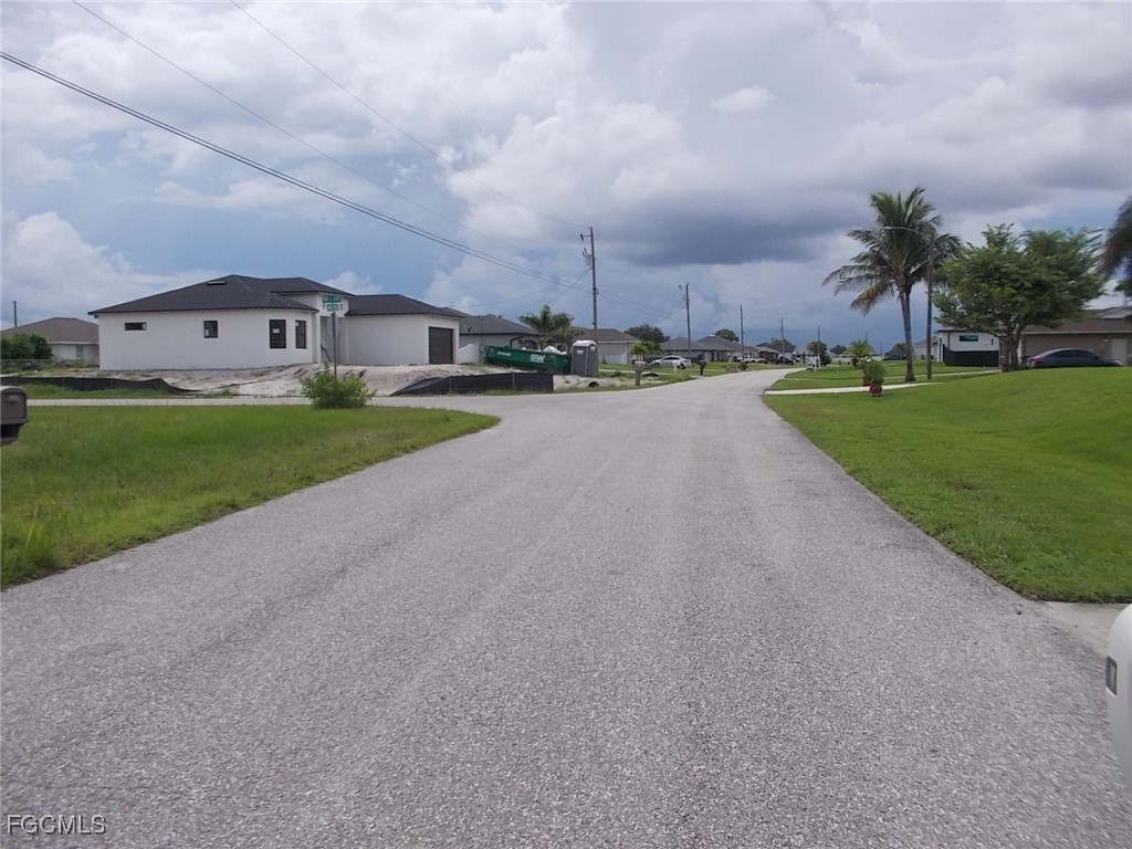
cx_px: 566
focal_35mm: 29
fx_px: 948
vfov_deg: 48.2
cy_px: 424
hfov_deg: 61.7
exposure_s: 1/1250
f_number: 3.3
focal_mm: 4.1
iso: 80
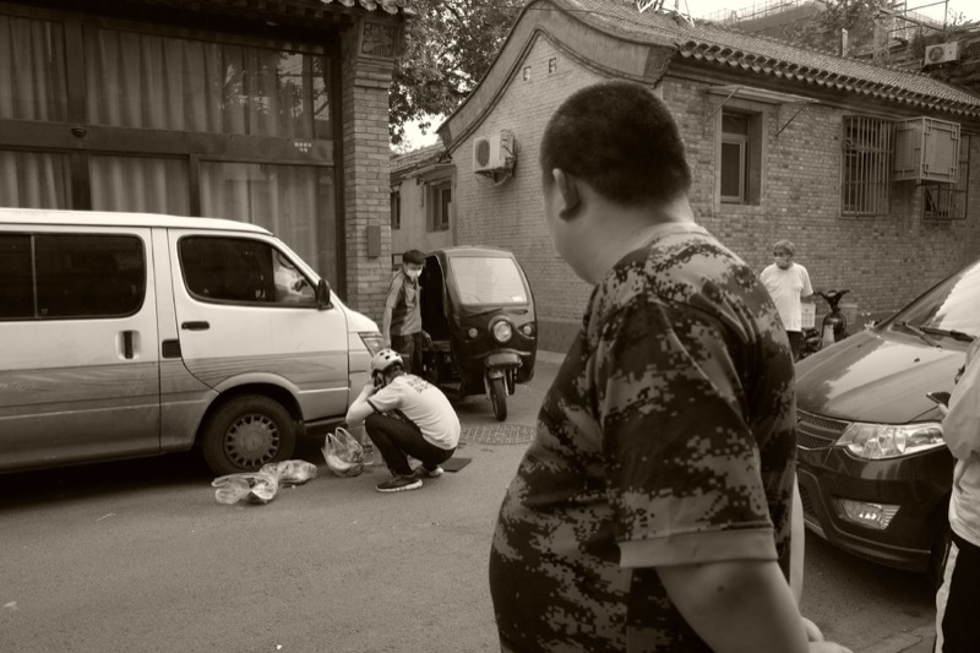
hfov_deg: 65.5
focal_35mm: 28
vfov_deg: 46.4
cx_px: 490
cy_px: 326
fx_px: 762
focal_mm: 18.3
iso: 400
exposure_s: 1/350
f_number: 5.6
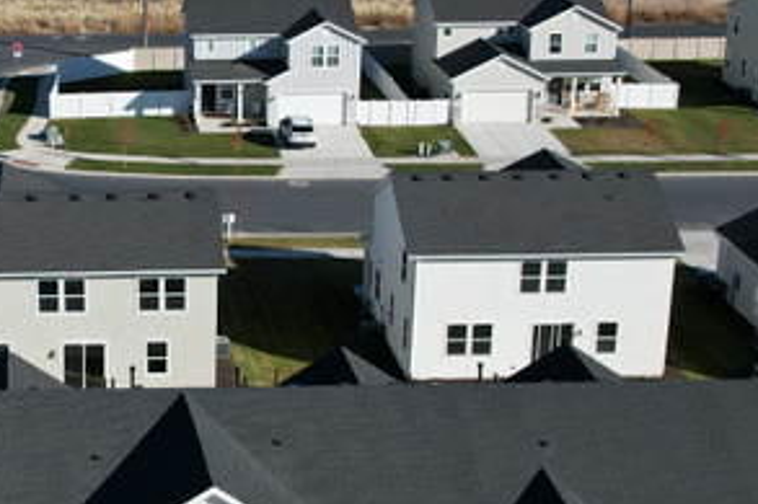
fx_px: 1620
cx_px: 23
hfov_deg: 25.2
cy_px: 216
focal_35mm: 77
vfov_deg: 17.7
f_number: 2.8
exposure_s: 1/3000
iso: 140
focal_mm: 8.38
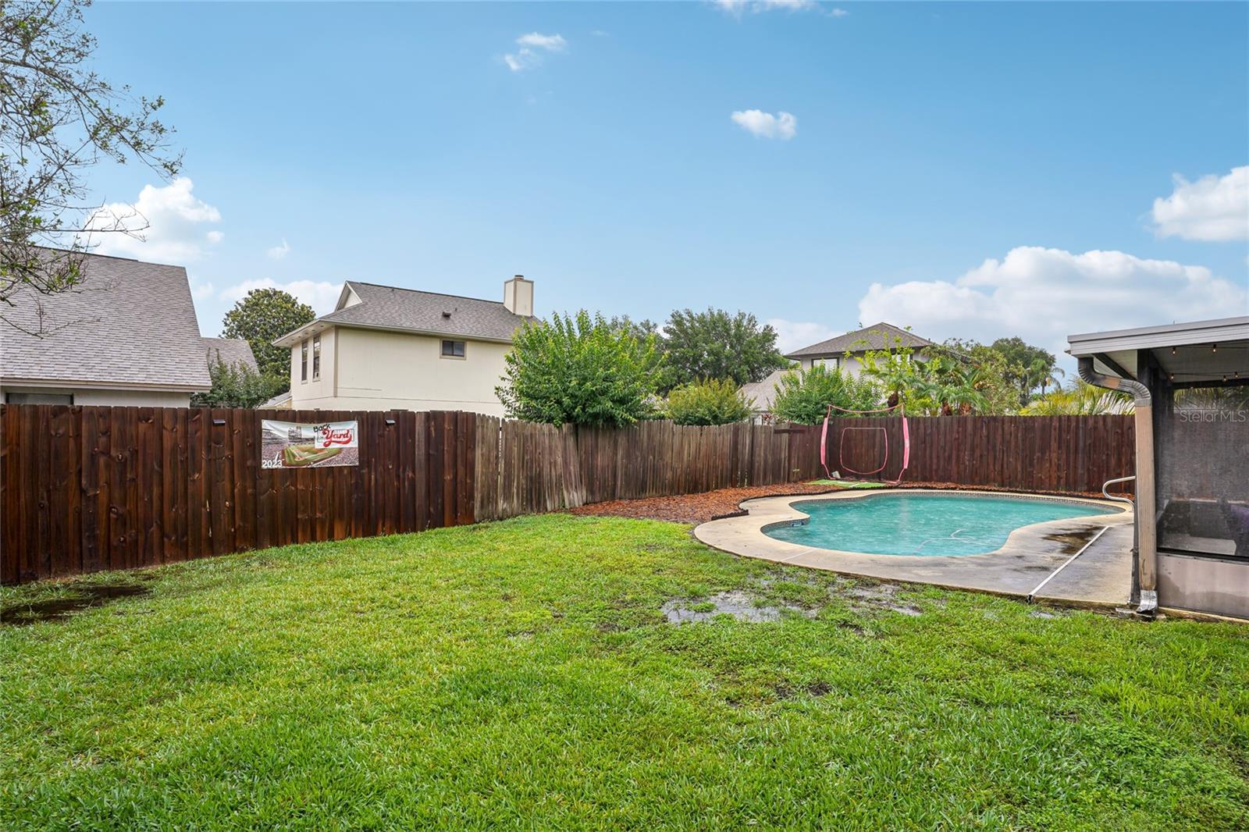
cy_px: 416
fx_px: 590
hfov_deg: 93.3
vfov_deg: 70.4
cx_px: 624
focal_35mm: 17
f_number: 13
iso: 100
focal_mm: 17
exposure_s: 1/30
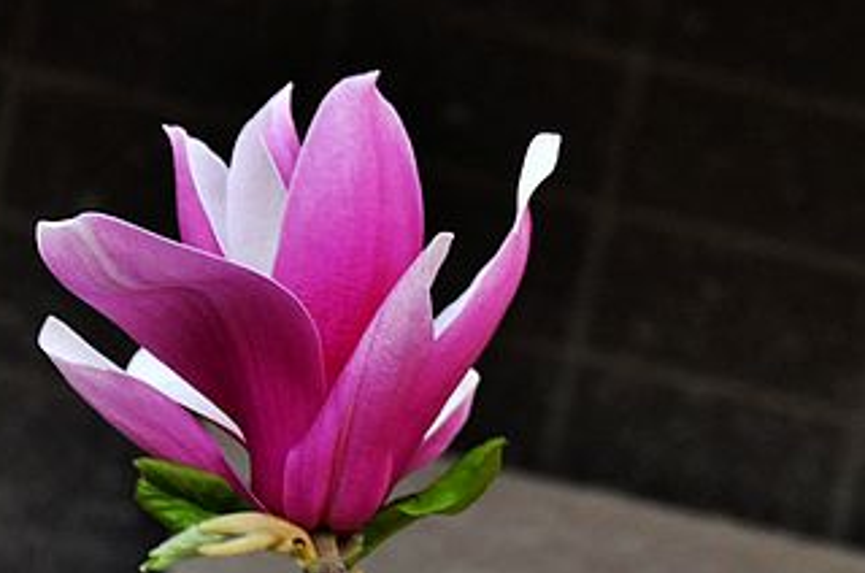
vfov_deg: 2.1
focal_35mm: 638
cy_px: 561
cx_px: 916
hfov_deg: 3.2
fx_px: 15299
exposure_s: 1/125
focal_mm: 170
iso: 800
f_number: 5.6
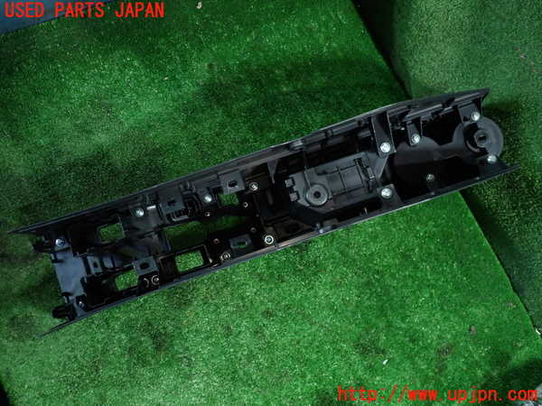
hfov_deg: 60.0
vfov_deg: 46.8
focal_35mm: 30
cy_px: 203
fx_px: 470
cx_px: 271
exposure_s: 1/30
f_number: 2.3
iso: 320
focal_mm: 5.4
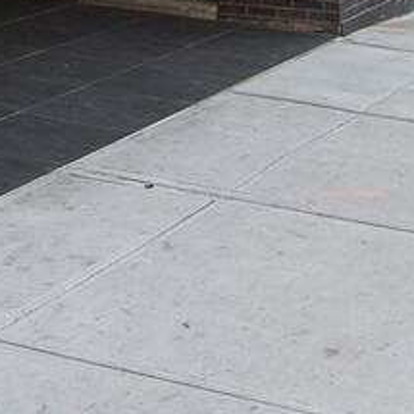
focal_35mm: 83
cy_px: -545
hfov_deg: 20.6
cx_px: 73
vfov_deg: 14.6
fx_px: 1123
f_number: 8
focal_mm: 14
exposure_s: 1/50
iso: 200
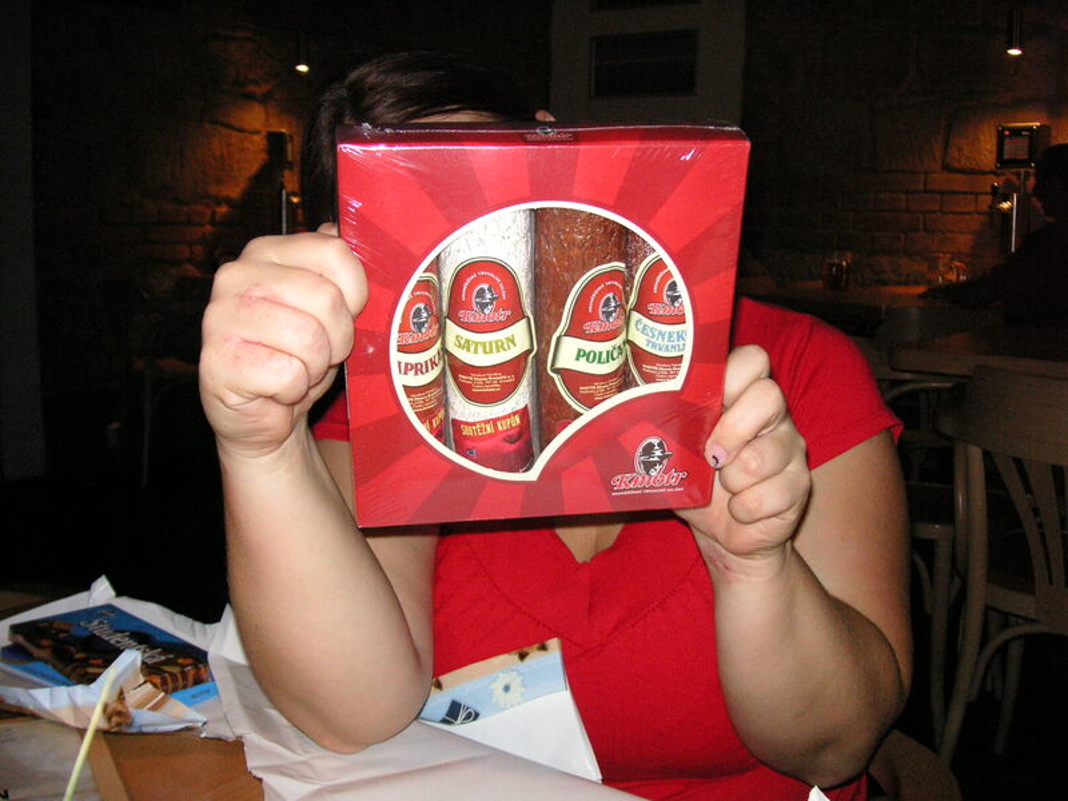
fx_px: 1142
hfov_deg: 50.1
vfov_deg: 38.7
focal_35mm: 37
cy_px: 400
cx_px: 534
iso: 160
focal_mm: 6.1
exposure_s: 1/45
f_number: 2.8
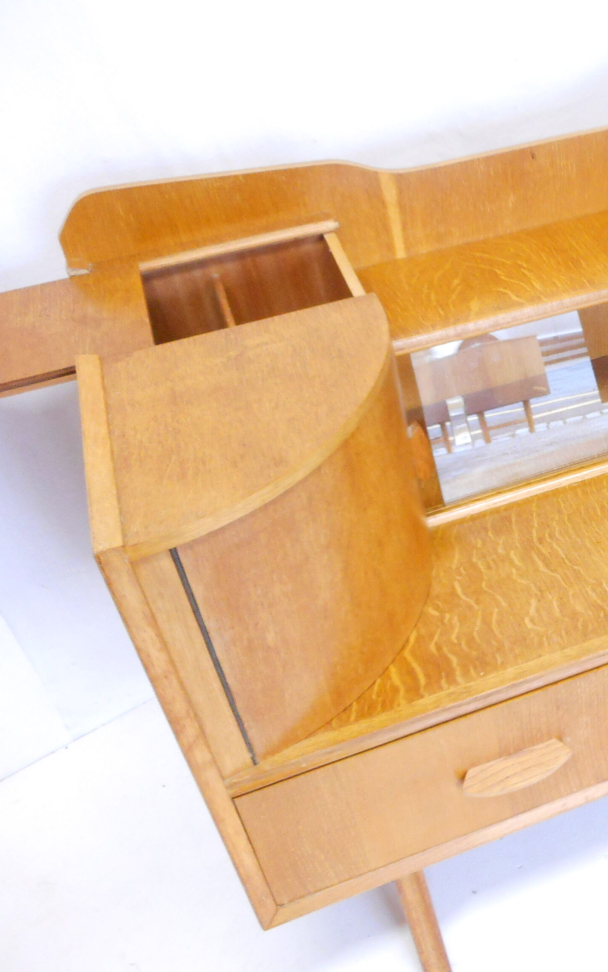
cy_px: 452
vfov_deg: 47.2
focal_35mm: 42
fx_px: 1113
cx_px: 611
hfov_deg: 28.6
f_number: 3.7
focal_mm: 4.5
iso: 450
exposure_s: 1/8
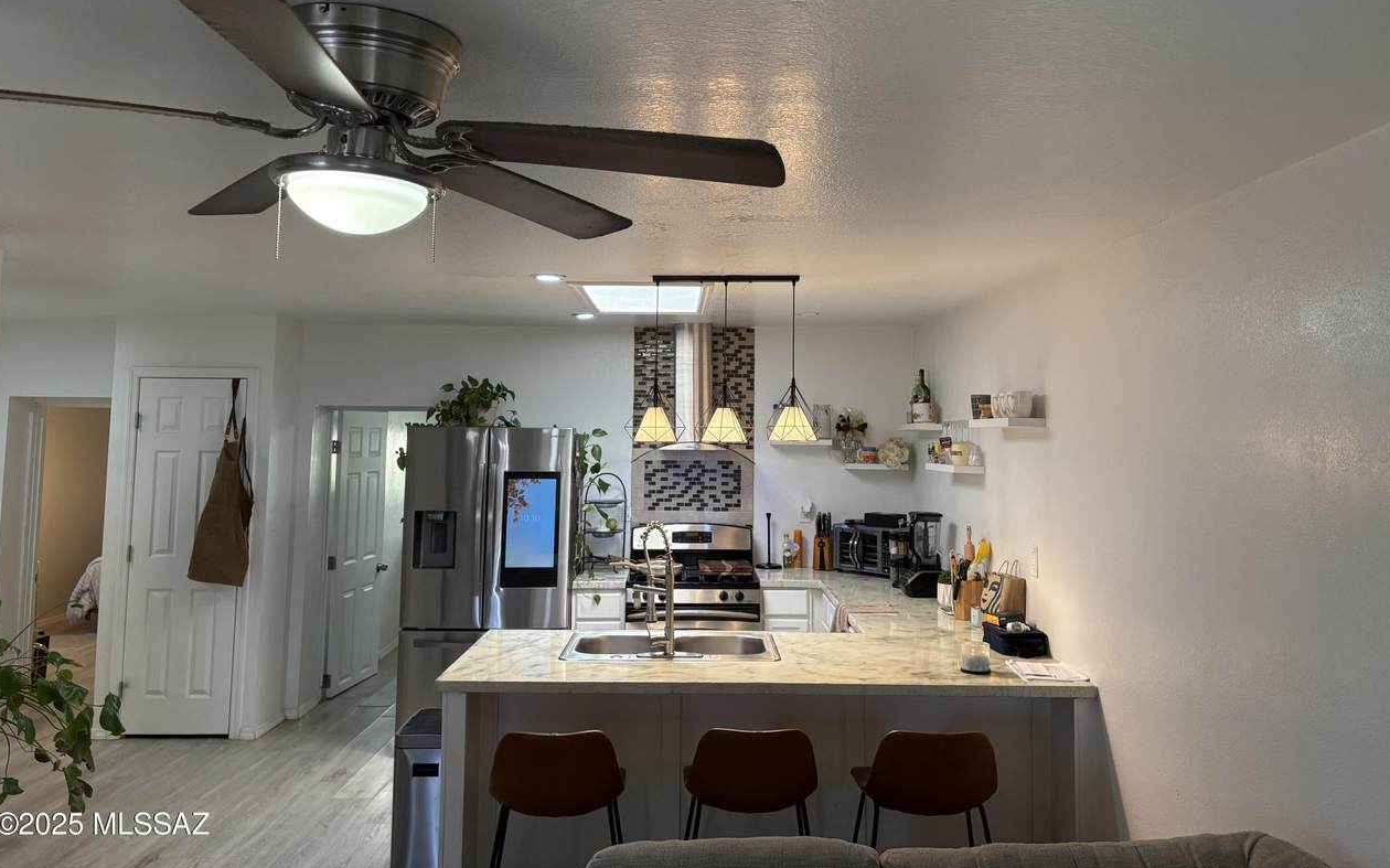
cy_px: 343
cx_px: 699
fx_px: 1061
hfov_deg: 66.5
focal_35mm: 28
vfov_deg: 44.3
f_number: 1.6
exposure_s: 1/120
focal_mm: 5.96
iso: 125
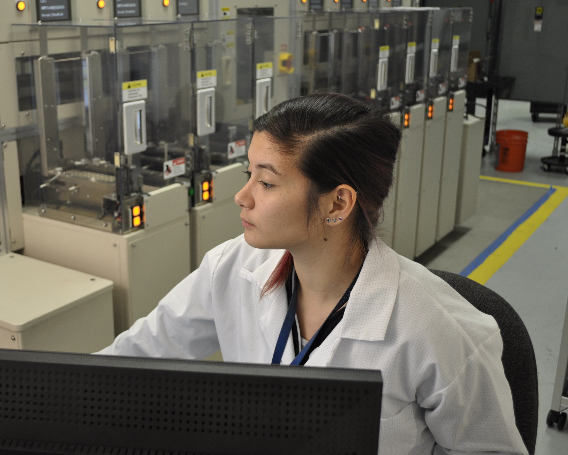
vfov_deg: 32.7
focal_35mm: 46
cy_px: 224
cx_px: 216
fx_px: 773
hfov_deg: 40.1
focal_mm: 26
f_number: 4.2
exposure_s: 1/30
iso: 400
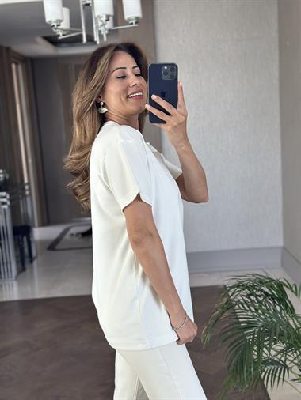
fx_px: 556
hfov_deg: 30.3
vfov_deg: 39.6
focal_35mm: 48
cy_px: 200
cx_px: 150
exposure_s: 1/150
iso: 125
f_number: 1.78
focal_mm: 6.86
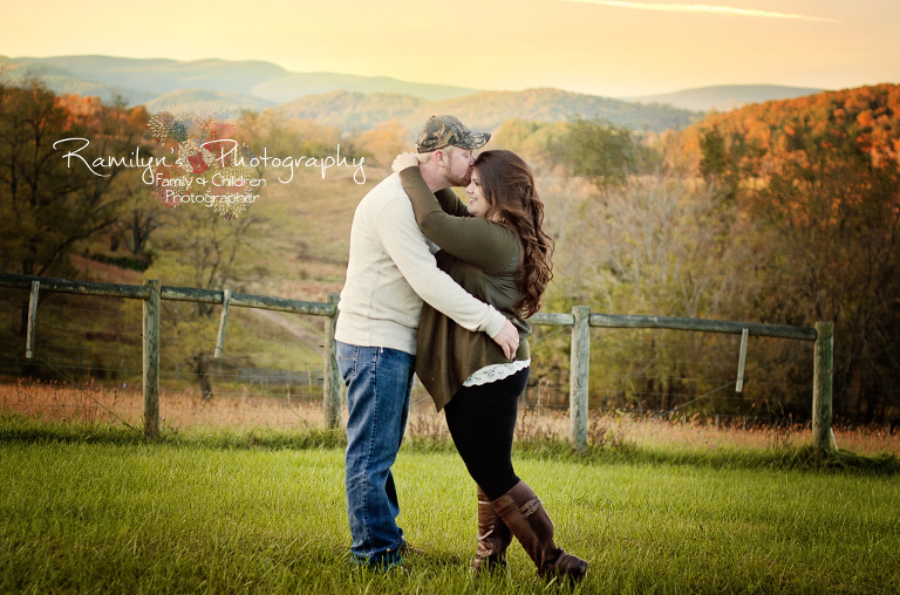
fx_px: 1870
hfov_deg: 27.1
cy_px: 298
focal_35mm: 75
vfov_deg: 18.1
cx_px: 450
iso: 250
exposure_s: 1/800
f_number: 2.8
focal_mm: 50
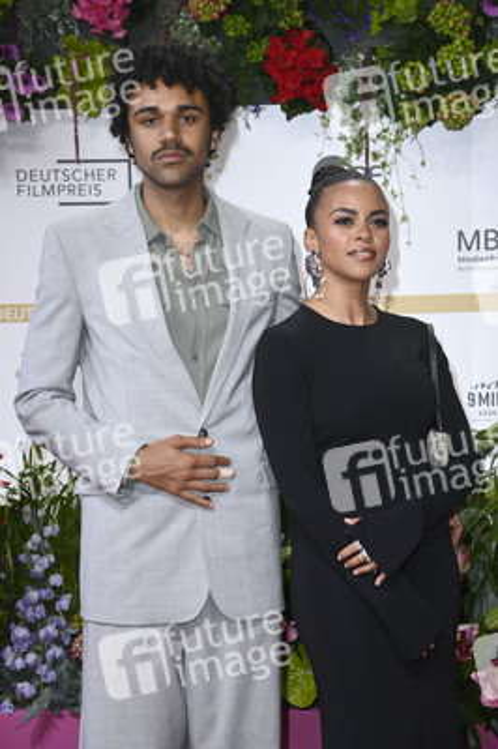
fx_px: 1871
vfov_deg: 22.6
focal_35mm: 90
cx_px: 249
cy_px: 374
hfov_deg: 15.2
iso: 500
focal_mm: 90
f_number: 5.6
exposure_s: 1/250
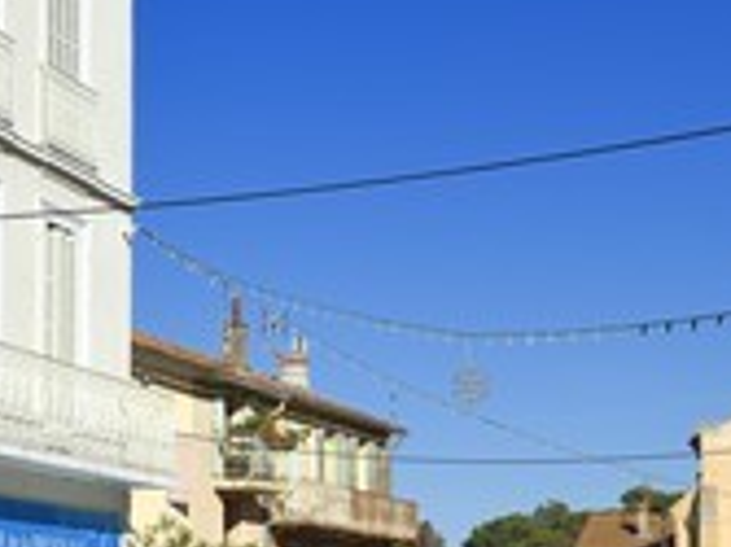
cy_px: 503
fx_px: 1941
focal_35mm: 92
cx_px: 521
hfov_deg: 21.2
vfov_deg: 15.8
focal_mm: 38
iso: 200
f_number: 13
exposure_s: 1/250
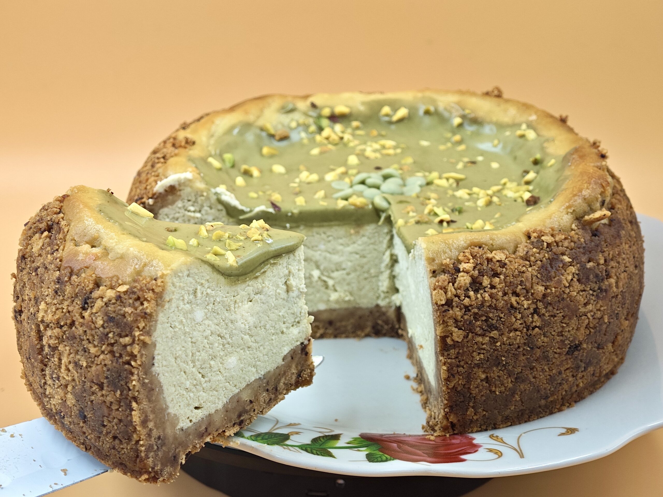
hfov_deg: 32.2
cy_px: 248
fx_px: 1149
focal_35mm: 60
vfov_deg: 24.4
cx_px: 332
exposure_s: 1/100
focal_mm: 9
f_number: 2
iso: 125
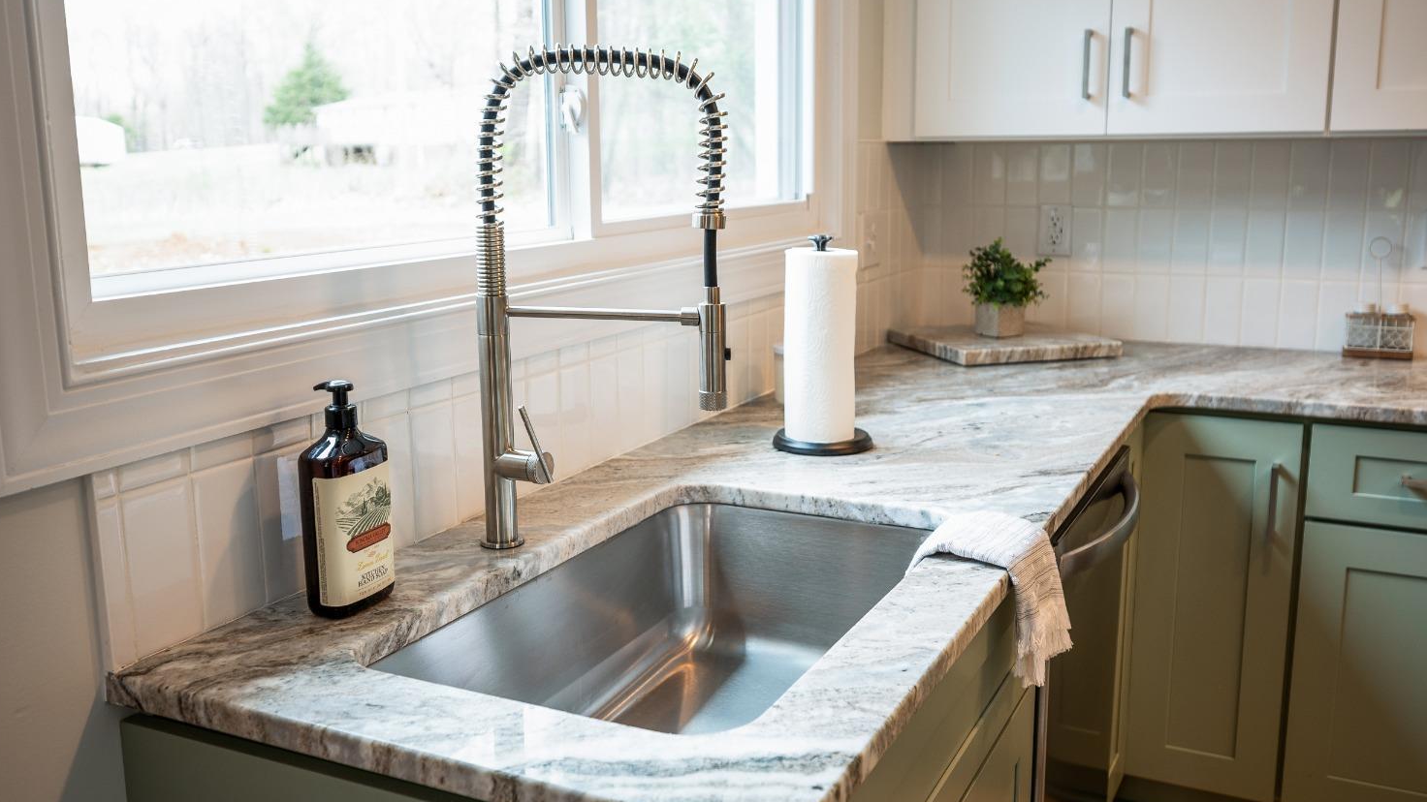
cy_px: 378
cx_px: 713
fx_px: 1211
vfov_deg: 36.7
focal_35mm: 32
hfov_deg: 61.0
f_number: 4
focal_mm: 30
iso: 100
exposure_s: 1/20
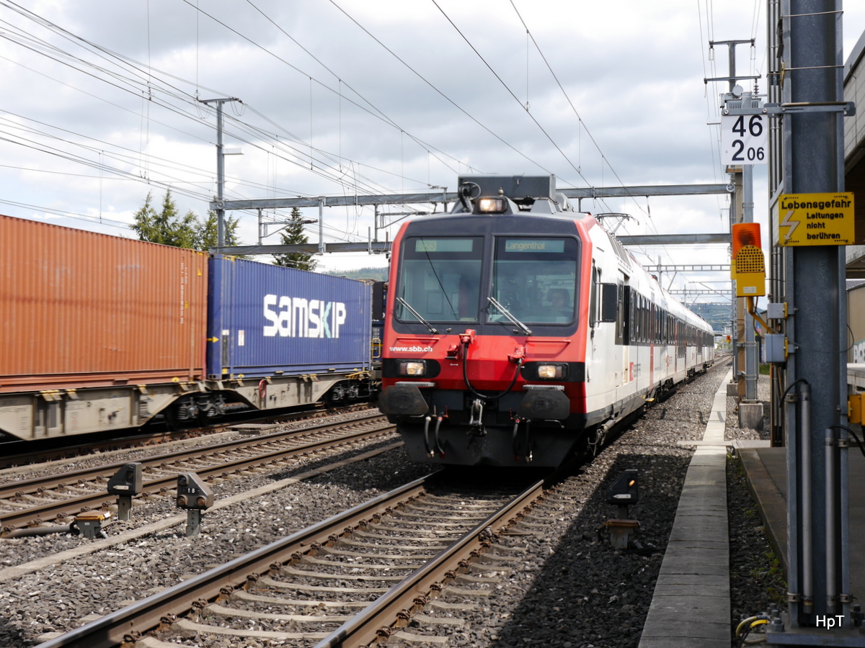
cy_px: 324
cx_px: 432
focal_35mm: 56
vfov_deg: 26.1
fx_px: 1399
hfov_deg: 34.3
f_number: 8
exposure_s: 1/200
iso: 160
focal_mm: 28
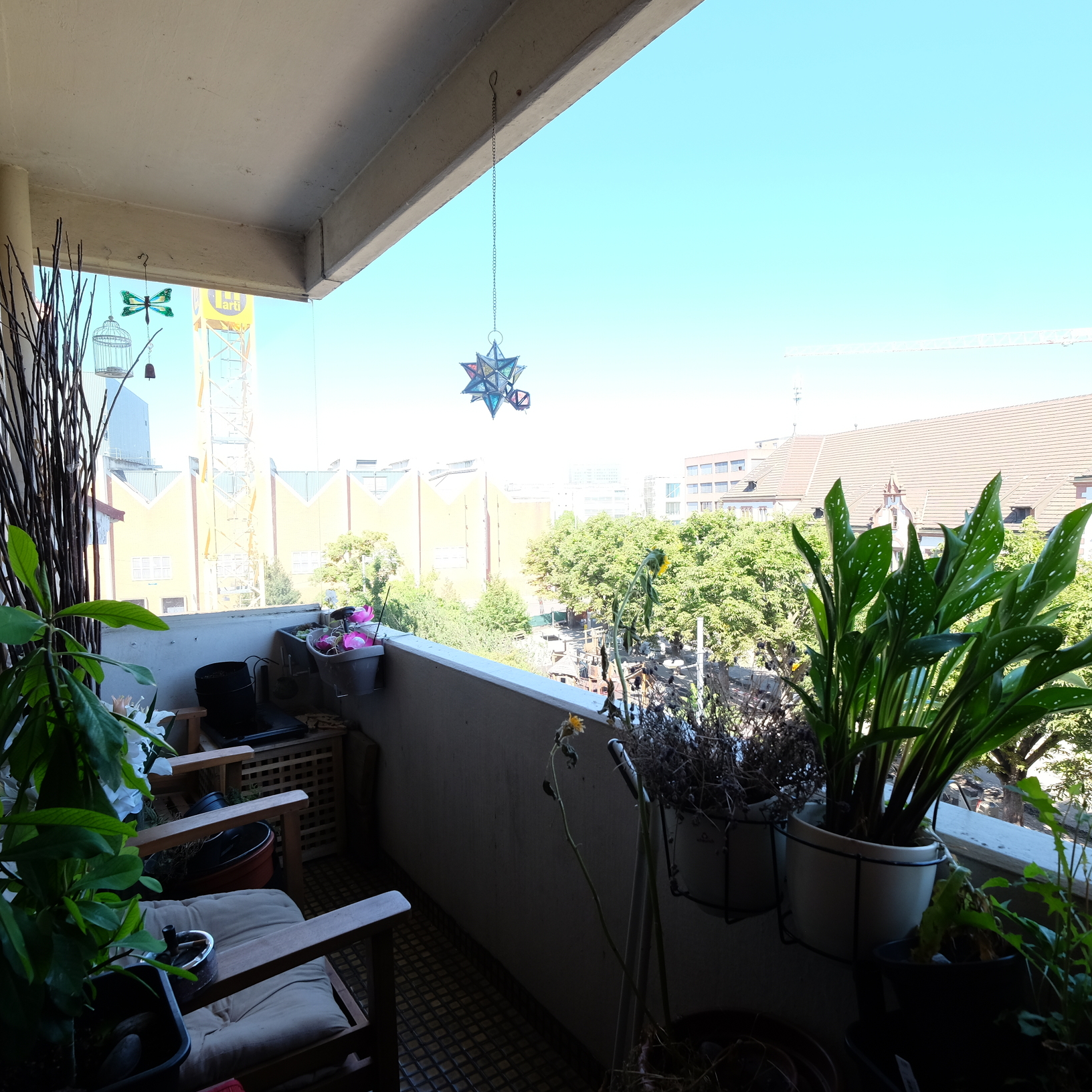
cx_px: 540
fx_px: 714
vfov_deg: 74.8
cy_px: 561
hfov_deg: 74.8
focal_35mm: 20
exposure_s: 1/140
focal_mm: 10
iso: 400
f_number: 5.6
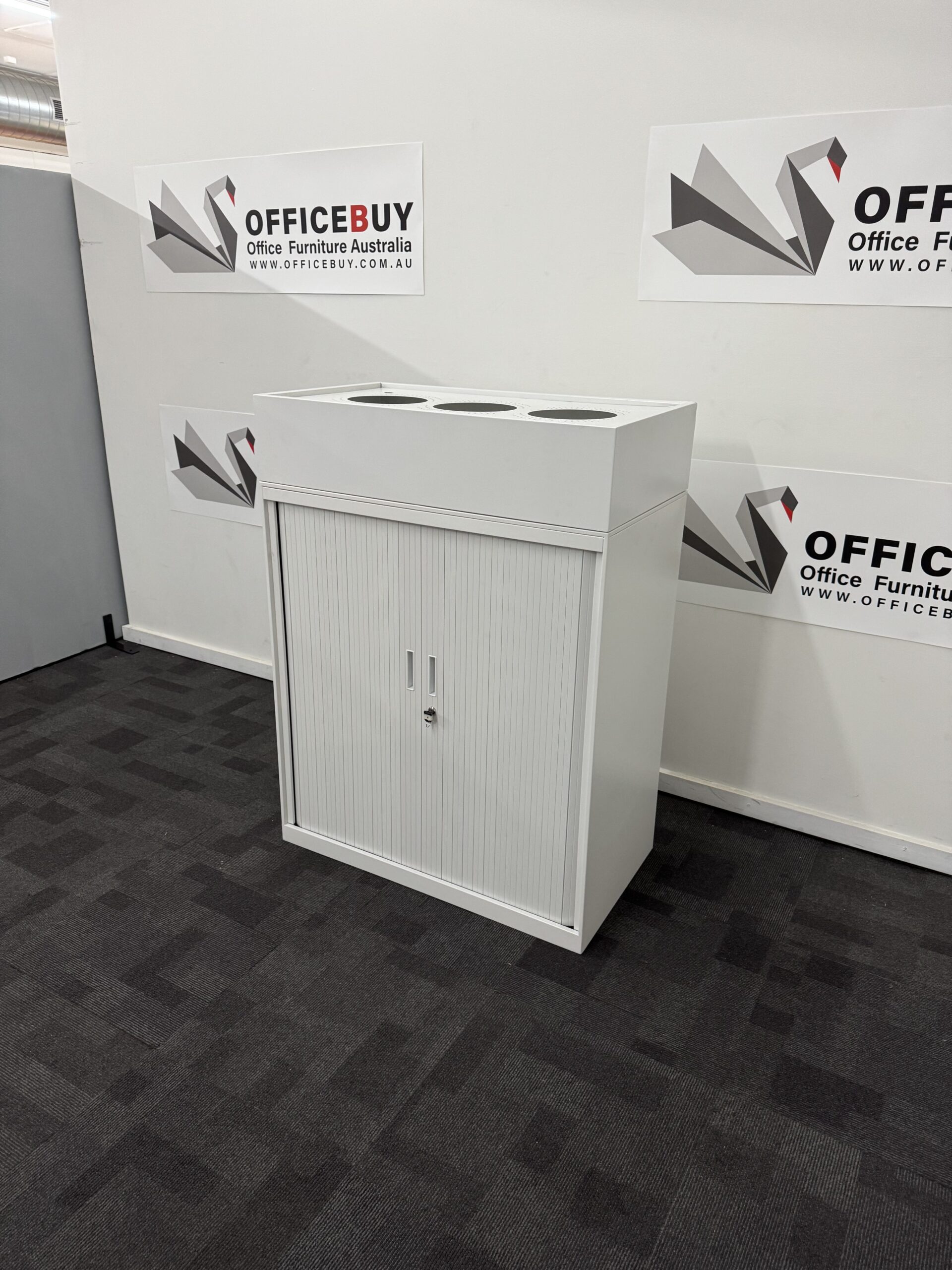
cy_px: 635
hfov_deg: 56.8
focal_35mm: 24
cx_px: 476
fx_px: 880
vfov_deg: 71.6
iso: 250
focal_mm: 6.76
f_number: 1.78
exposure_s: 1/50
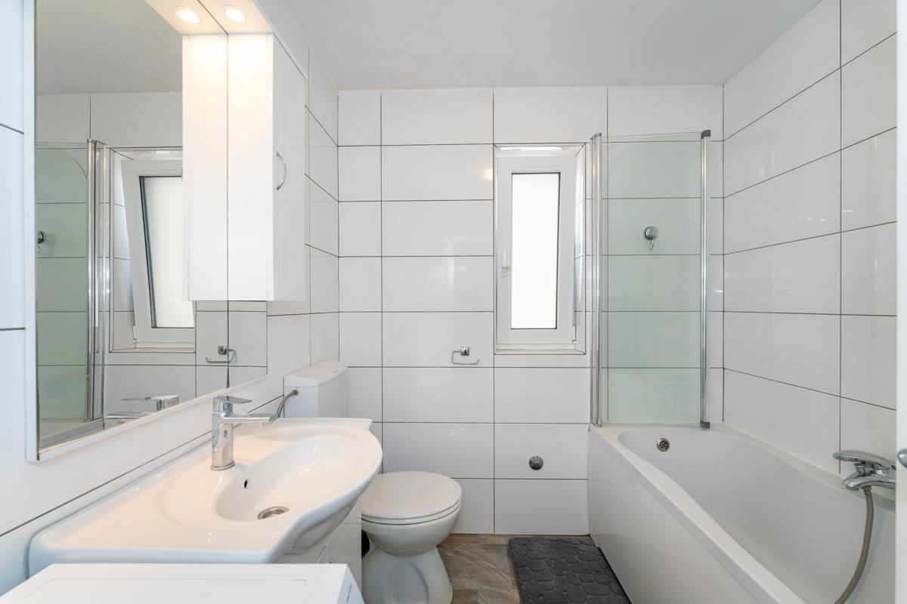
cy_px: 302
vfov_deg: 81.2
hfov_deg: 104.3
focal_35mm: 14
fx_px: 353
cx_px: 454
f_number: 7.1
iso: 800
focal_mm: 14
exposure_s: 1/80
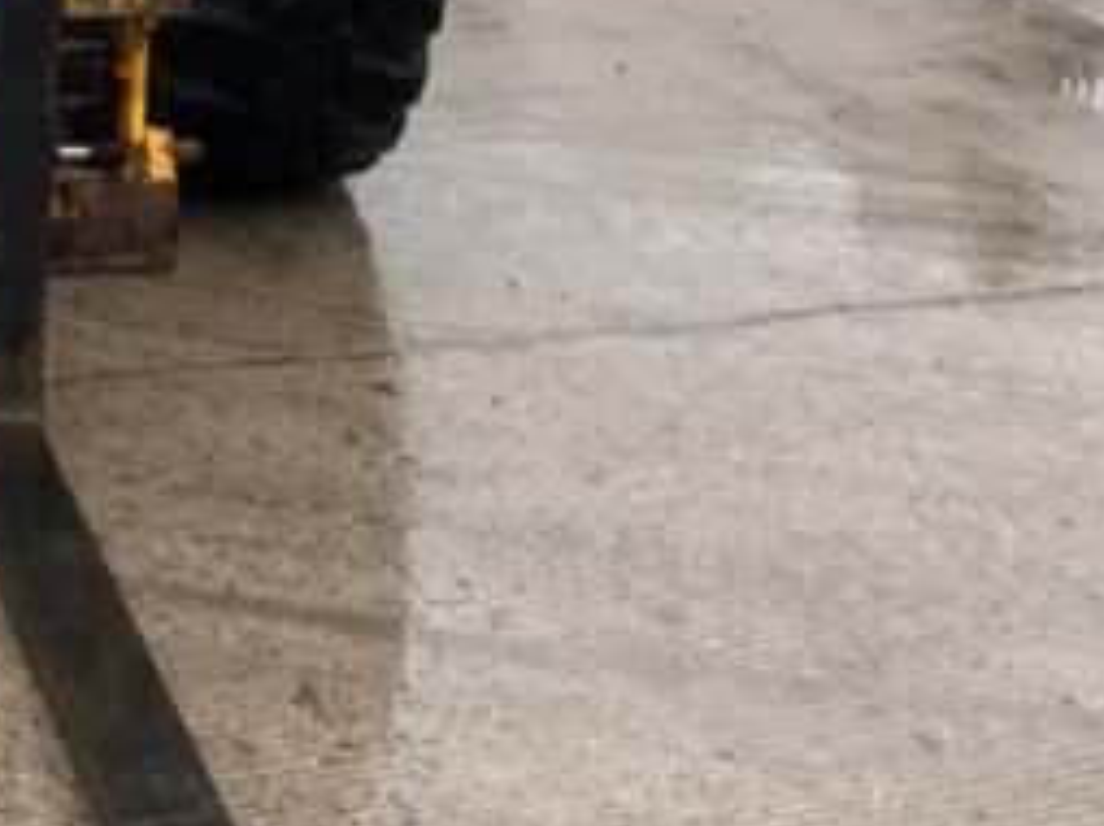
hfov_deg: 16.6
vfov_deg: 12.3
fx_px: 3728
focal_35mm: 117
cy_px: -200
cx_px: 74
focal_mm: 3
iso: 20
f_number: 1.8
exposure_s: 1/122
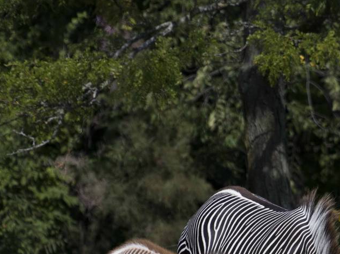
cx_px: 396
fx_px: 13667
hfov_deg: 1.4
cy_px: 216
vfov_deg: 1.1
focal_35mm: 1392
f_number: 5.6
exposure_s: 1/2500
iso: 250
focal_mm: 380
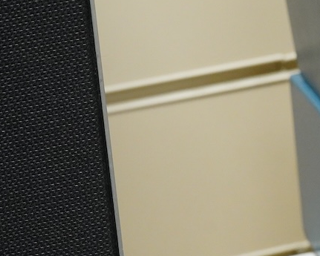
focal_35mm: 187
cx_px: 533
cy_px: 143
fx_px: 1771
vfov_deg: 8.3
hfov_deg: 9.9
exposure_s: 1/100
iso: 4000
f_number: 8
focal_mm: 50
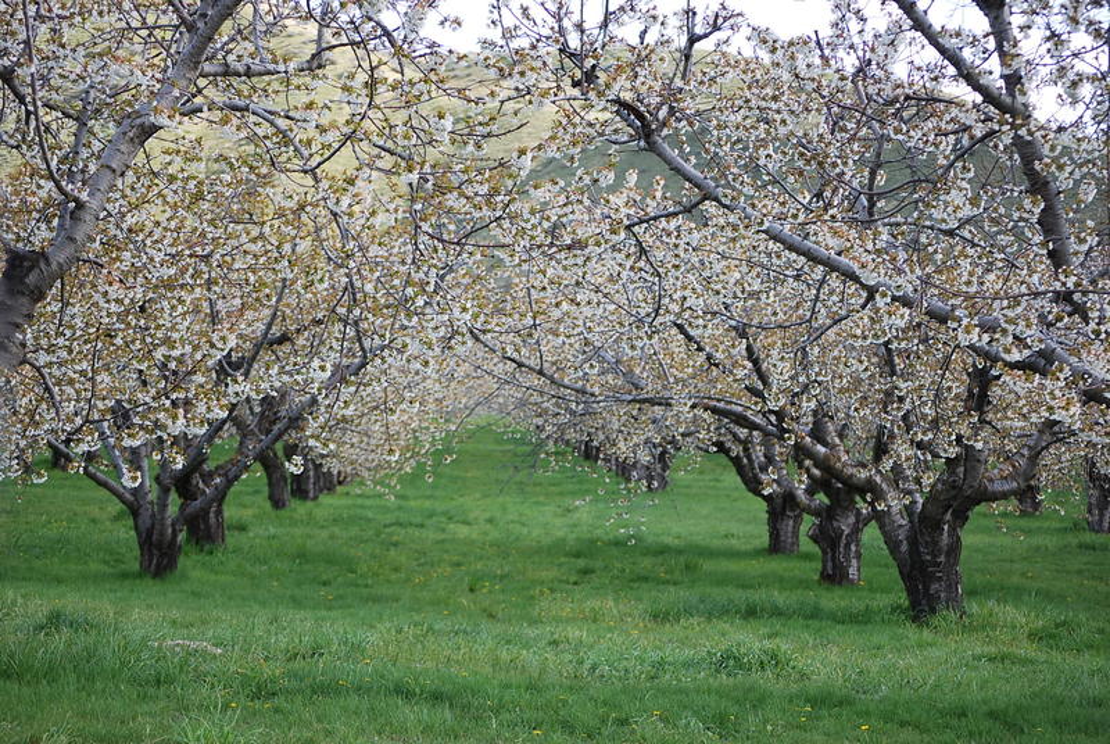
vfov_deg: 13.9
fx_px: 3057
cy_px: 372
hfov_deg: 20.6
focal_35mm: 99
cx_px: 555
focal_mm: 66
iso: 200
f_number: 4.2
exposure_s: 1/250
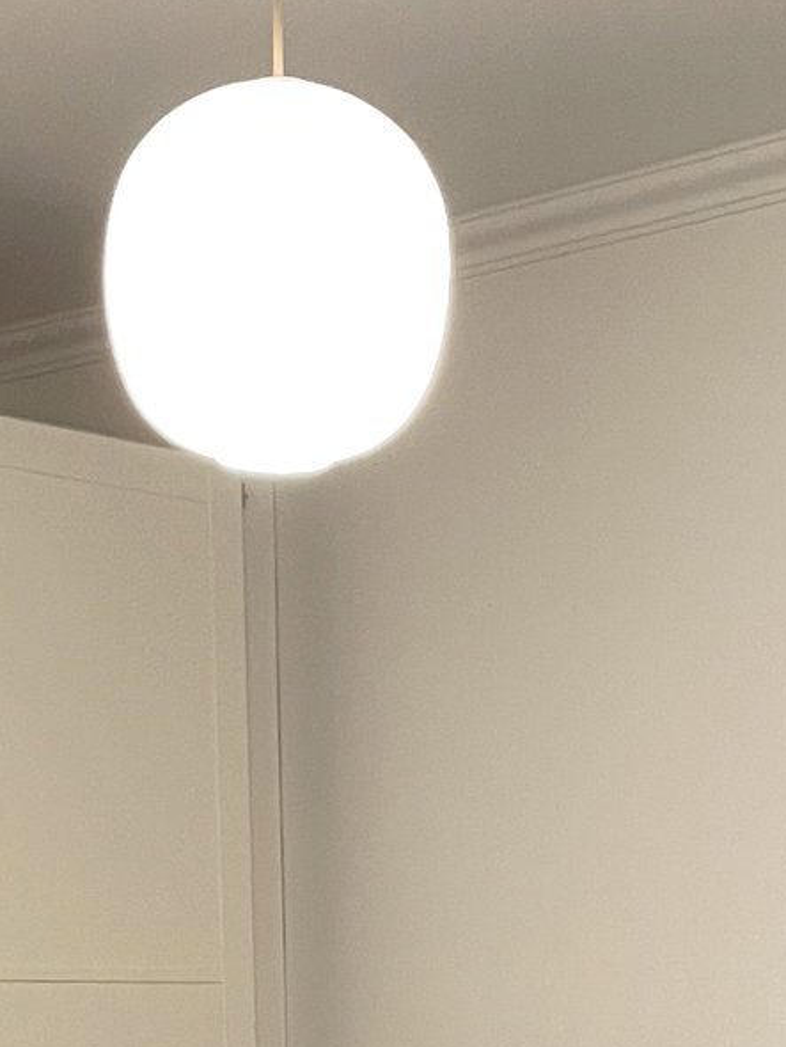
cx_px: 341
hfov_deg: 15.7
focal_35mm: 94
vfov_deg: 19.7
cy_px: 1231
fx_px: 2844
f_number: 1.6
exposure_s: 1/50
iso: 250
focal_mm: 4.2
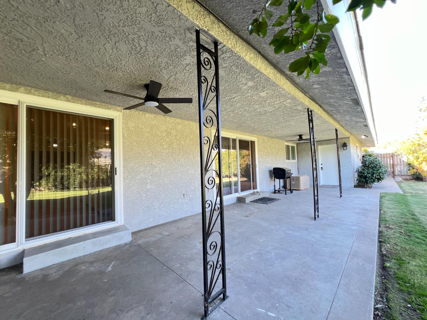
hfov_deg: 106.2
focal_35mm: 13
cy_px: 160
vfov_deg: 89.9
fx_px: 160
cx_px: 214
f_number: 1.8
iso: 125
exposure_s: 1/99
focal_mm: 1.57
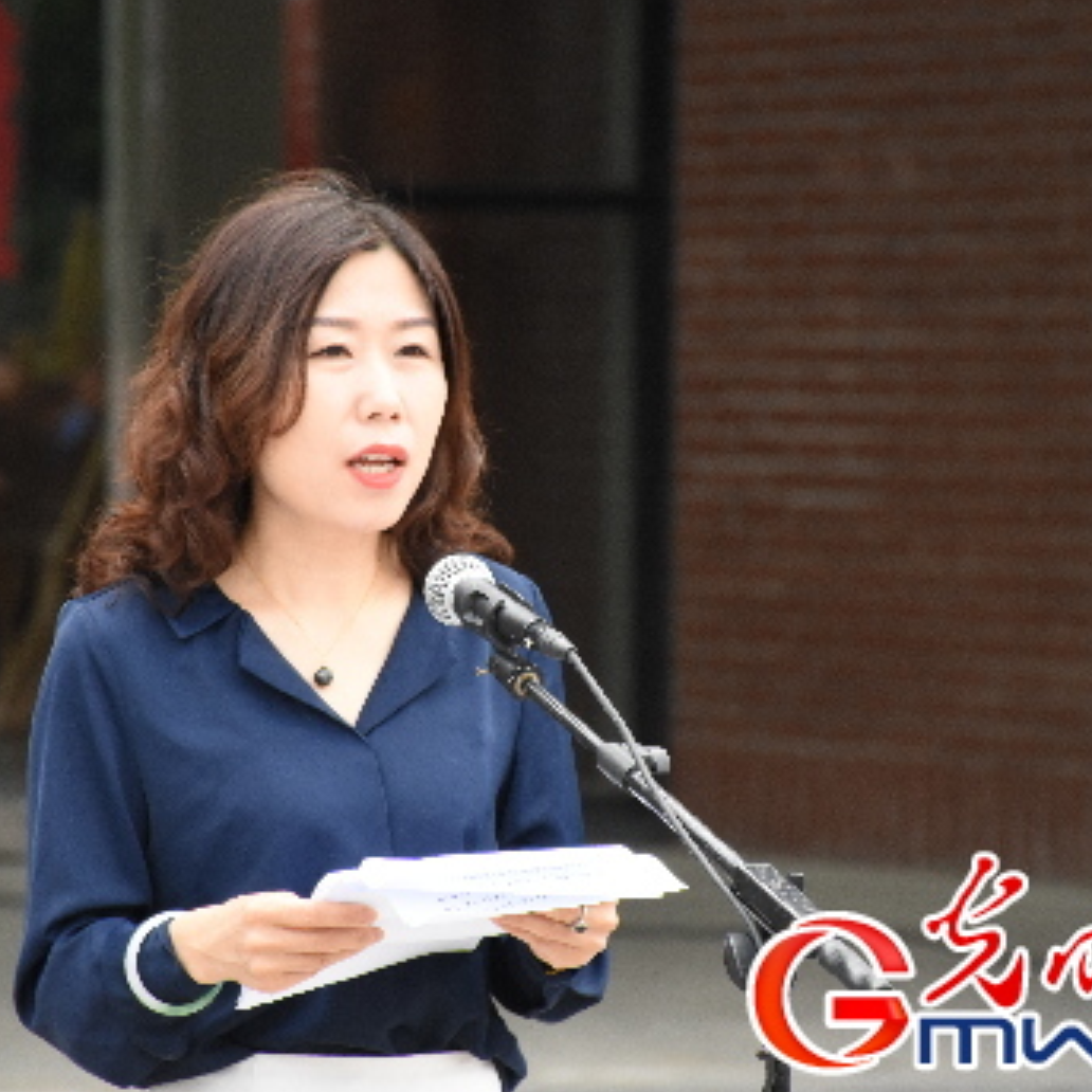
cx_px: 471
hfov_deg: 6.1
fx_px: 10172
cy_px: 530
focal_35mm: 285
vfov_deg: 6.1
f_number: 5.6
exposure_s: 1/1250
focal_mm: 140
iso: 1600
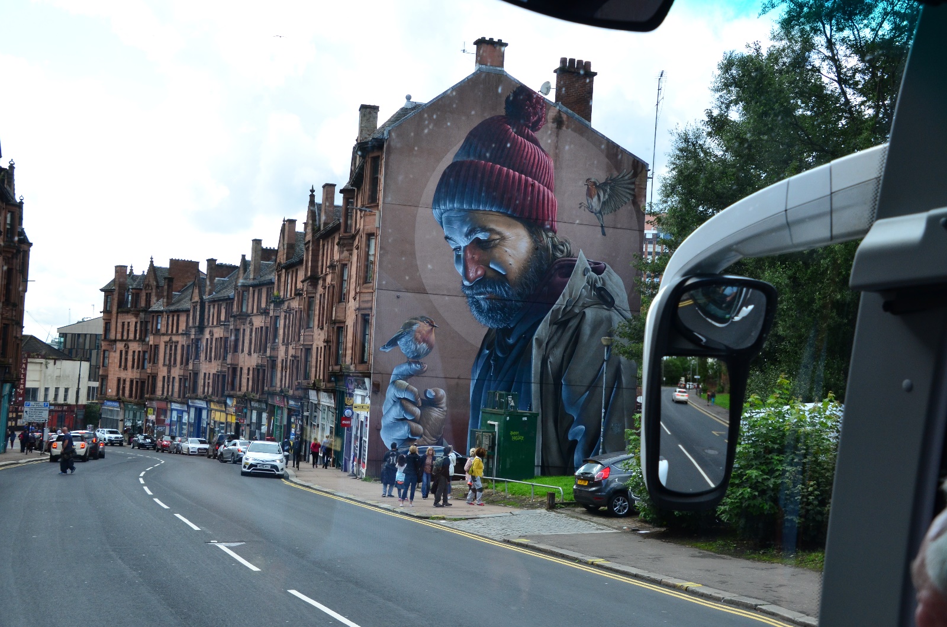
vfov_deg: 28.8
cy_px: 314
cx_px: 474
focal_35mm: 46
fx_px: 1220
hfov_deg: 42.4
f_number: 7.1
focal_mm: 31
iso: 500
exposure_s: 1/500
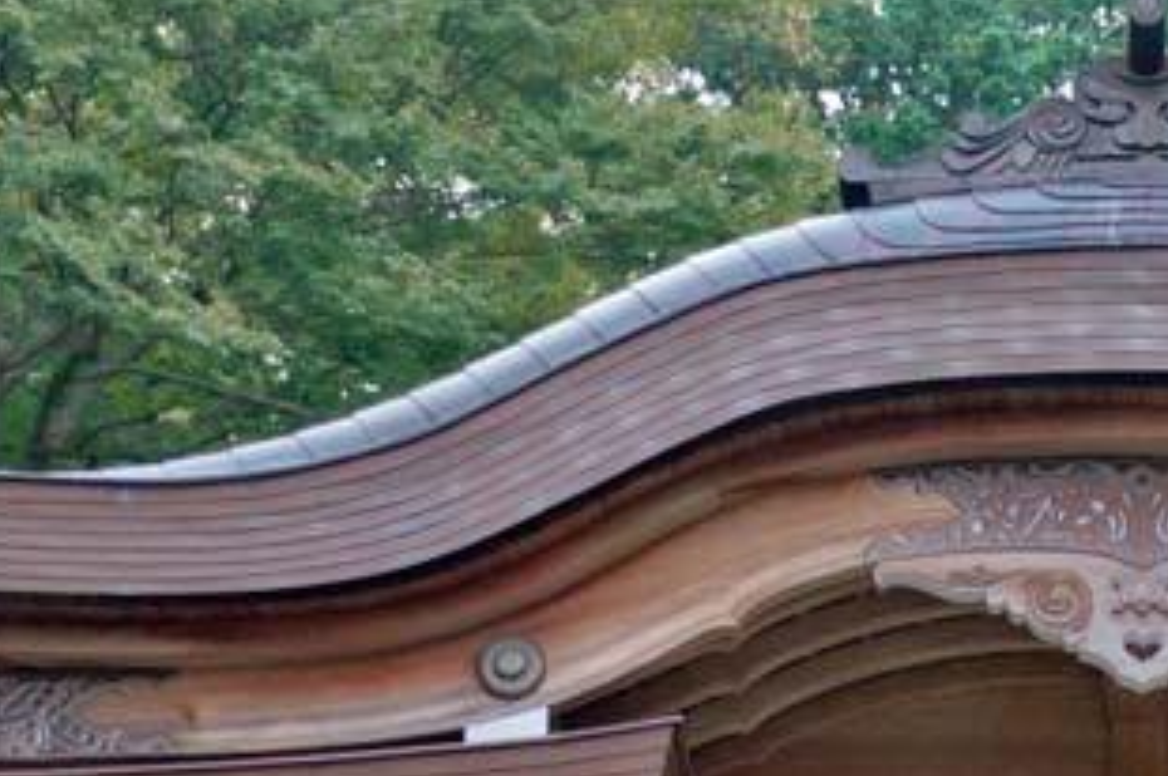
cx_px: 1183
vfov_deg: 10.3
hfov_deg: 15.7
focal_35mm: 128
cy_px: 1224
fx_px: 4148
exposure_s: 1/1600
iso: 3200
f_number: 2.8
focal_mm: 31
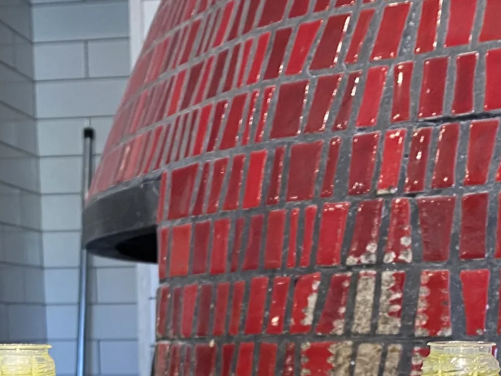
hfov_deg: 24.7
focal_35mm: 79
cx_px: 263
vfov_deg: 17.5
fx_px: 1143
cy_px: 489
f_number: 1.8
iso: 80
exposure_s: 1/50
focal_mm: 4.25
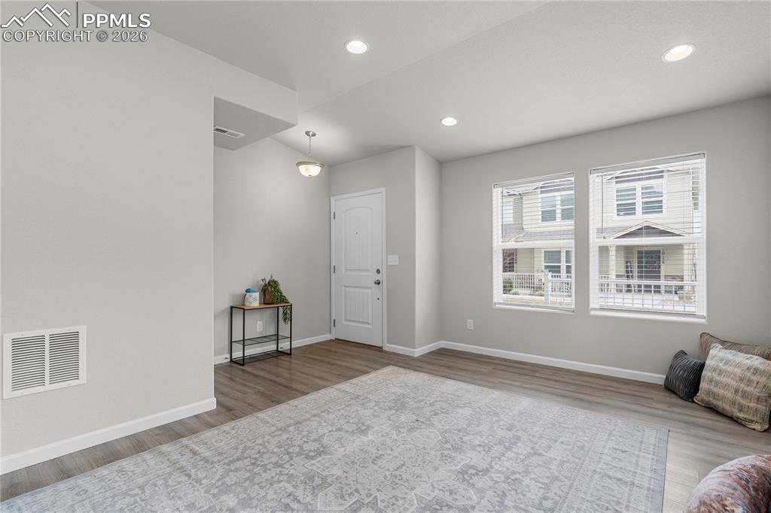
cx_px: 386
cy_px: 256
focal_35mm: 17
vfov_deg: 70.4
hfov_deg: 93.3
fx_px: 364
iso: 160
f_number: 8
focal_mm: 17
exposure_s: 1/4
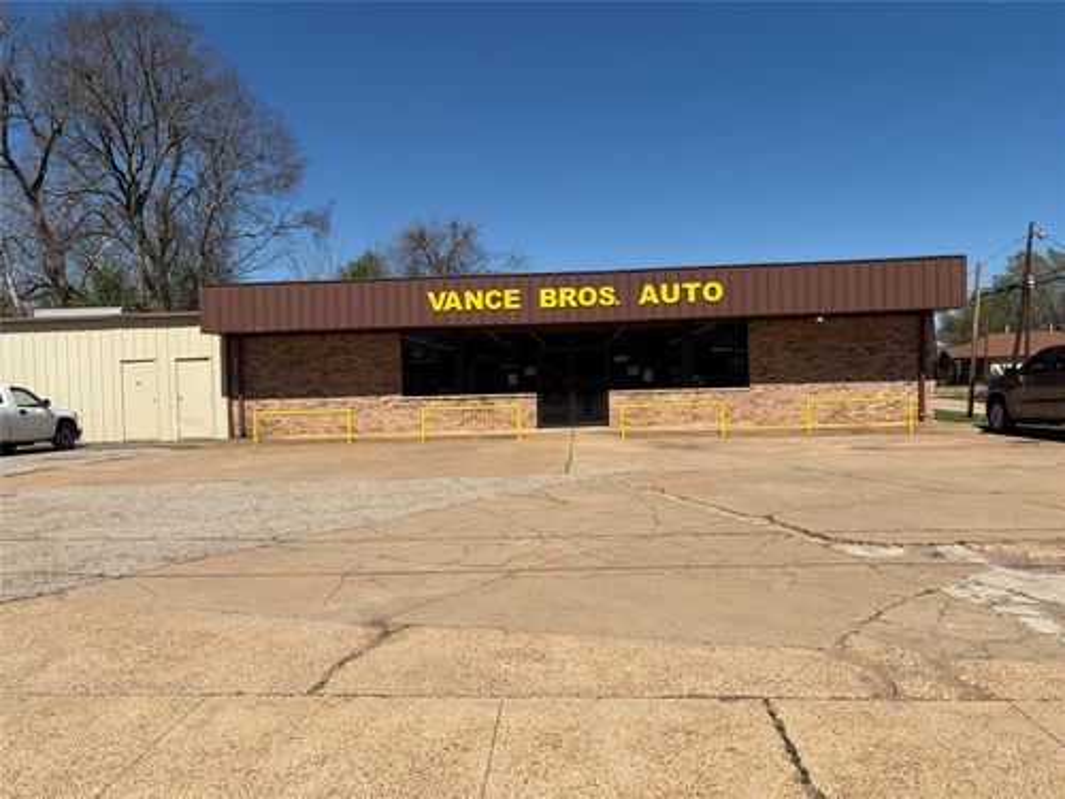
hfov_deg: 67.3
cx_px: 532
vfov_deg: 53.1
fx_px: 800
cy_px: 400
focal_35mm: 26
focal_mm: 5.96
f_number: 1.6
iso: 64
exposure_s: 1/7813
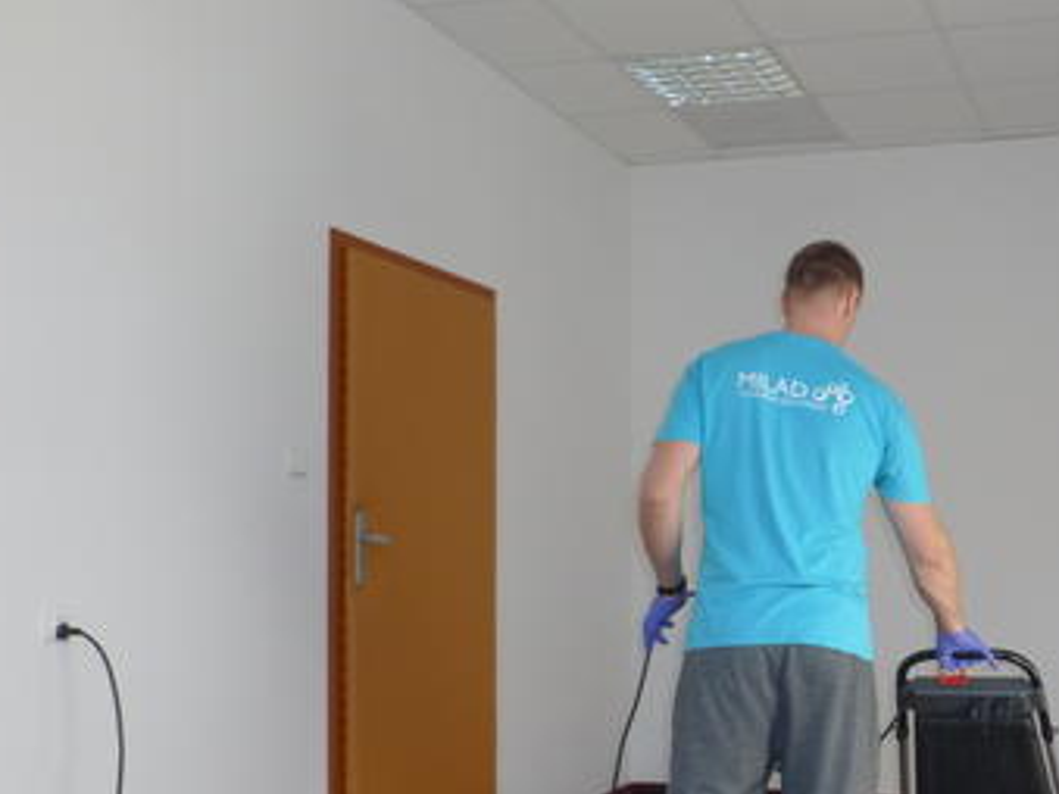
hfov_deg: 39.9
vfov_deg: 31.1
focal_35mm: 46
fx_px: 1407
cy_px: 560
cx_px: 822
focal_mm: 4.3
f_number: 3.3
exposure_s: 1/80
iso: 100
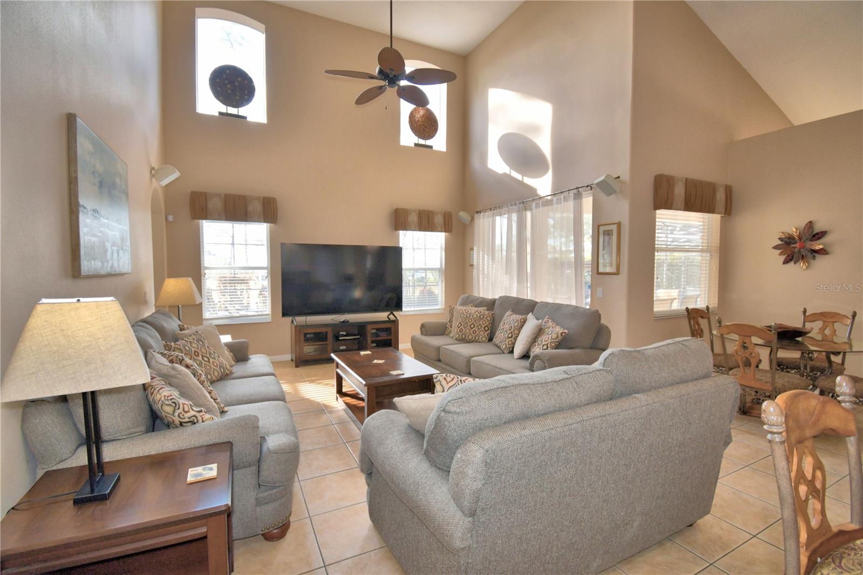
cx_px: 432
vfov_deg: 77.3
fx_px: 359
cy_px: 288
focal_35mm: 15
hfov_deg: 100.4
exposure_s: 1/60
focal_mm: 10
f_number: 4.5
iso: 180
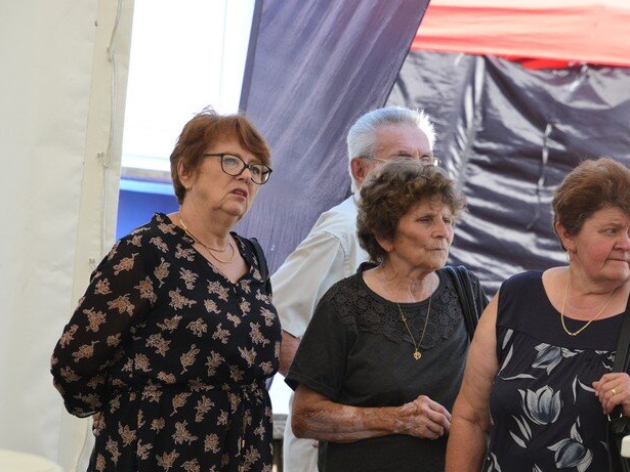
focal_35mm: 394
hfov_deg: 5.0
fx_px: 7169
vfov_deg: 3.8
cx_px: 387
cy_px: 275
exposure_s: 1/640
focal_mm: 300
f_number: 13
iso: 4000
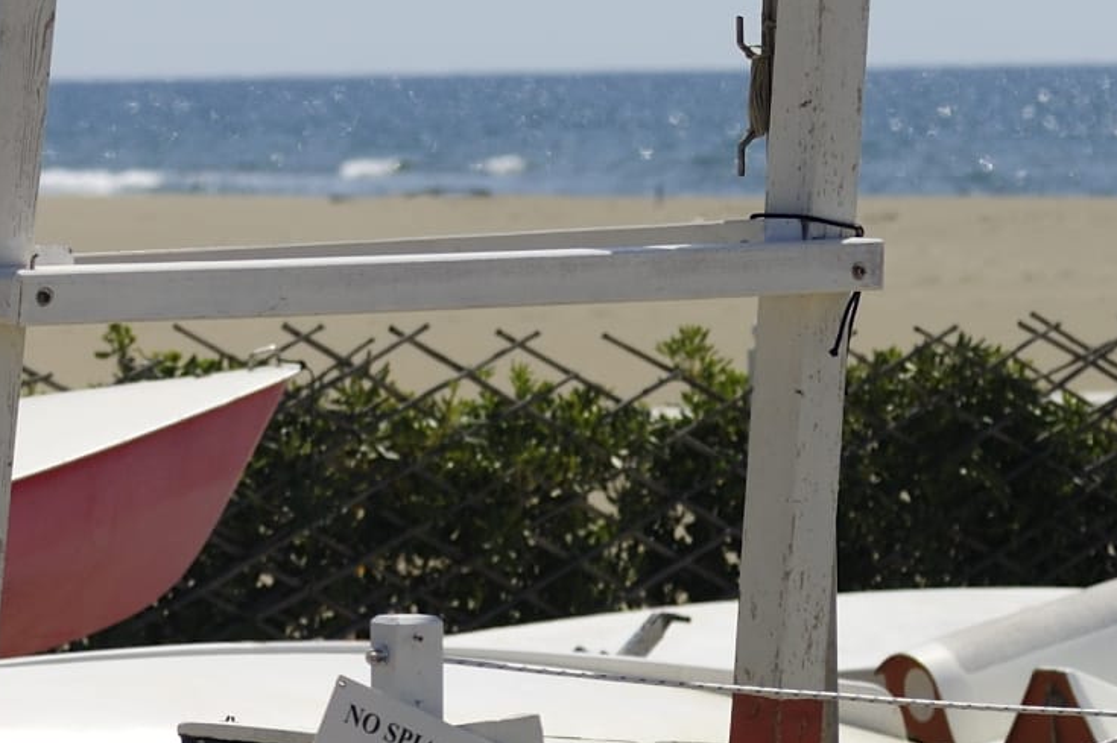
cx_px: 87
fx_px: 8434
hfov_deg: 7.6
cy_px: 261
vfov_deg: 5.0
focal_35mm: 272
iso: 200
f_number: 5.6
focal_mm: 80
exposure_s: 1/8000
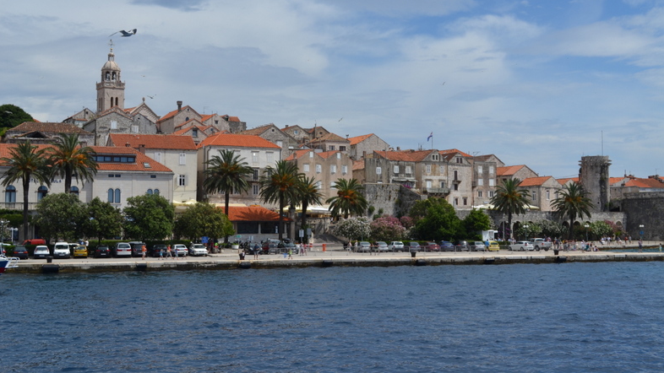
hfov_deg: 42.9
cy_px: 164
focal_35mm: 48
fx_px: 845
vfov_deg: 24.9
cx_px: 335
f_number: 8
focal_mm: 30
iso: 100
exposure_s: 1/250
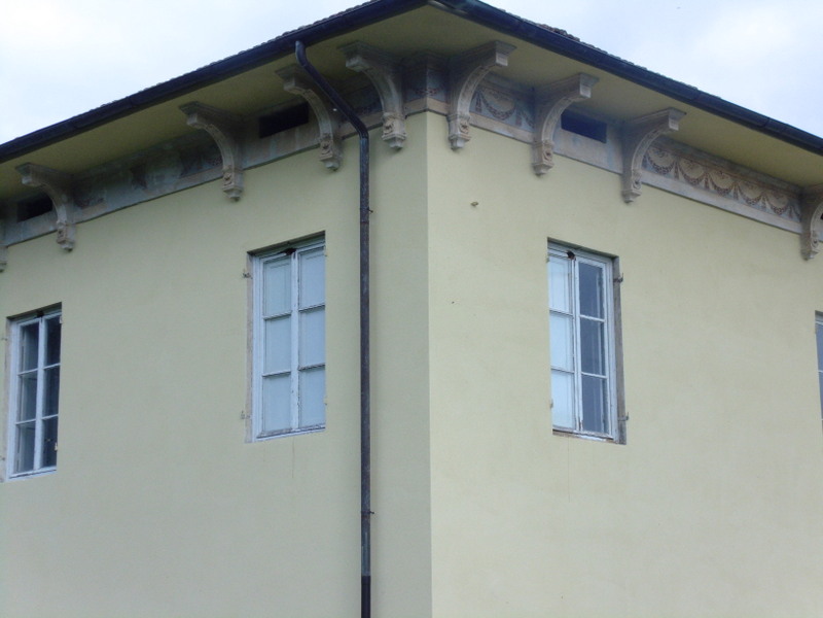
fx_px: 1640
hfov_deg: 28.2
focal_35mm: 69
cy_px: 309
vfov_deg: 21.3
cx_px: 412
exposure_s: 1/400
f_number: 4.3
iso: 100
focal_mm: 12.6
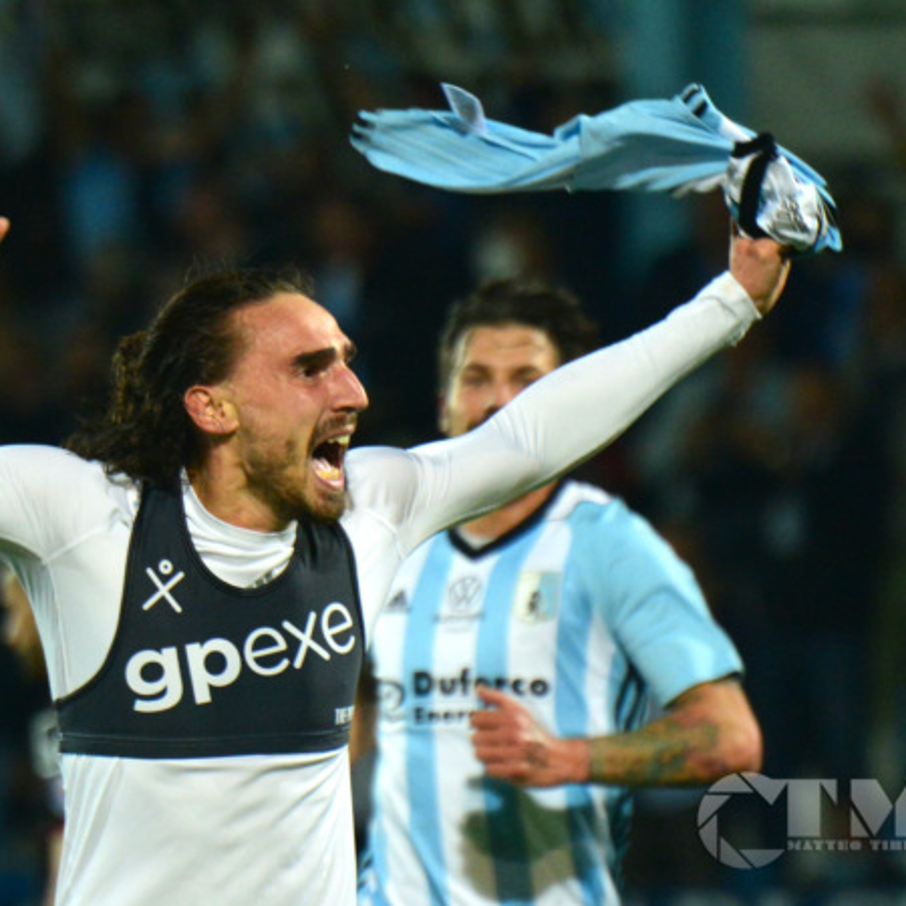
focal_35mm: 513
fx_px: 15191
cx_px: 393
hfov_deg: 3.4
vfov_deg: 3.4
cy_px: 452
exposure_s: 1/800
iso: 5000
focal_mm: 400
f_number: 5.6
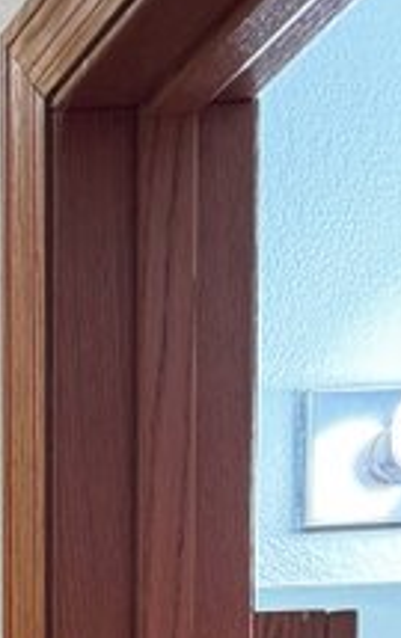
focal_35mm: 134
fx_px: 2335
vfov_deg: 13.0
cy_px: 1364
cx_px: -830
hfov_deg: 8.2
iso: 160
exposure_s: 1/60
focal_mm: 6.76
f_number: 1.78
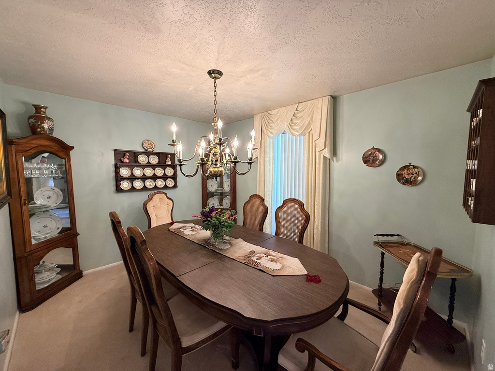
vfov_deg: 85.7
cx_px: 248
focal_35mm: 14
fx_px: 200
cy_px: 186
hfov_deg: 102.1
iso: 200
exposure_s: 1/120
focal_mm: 2.22
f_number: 2.2
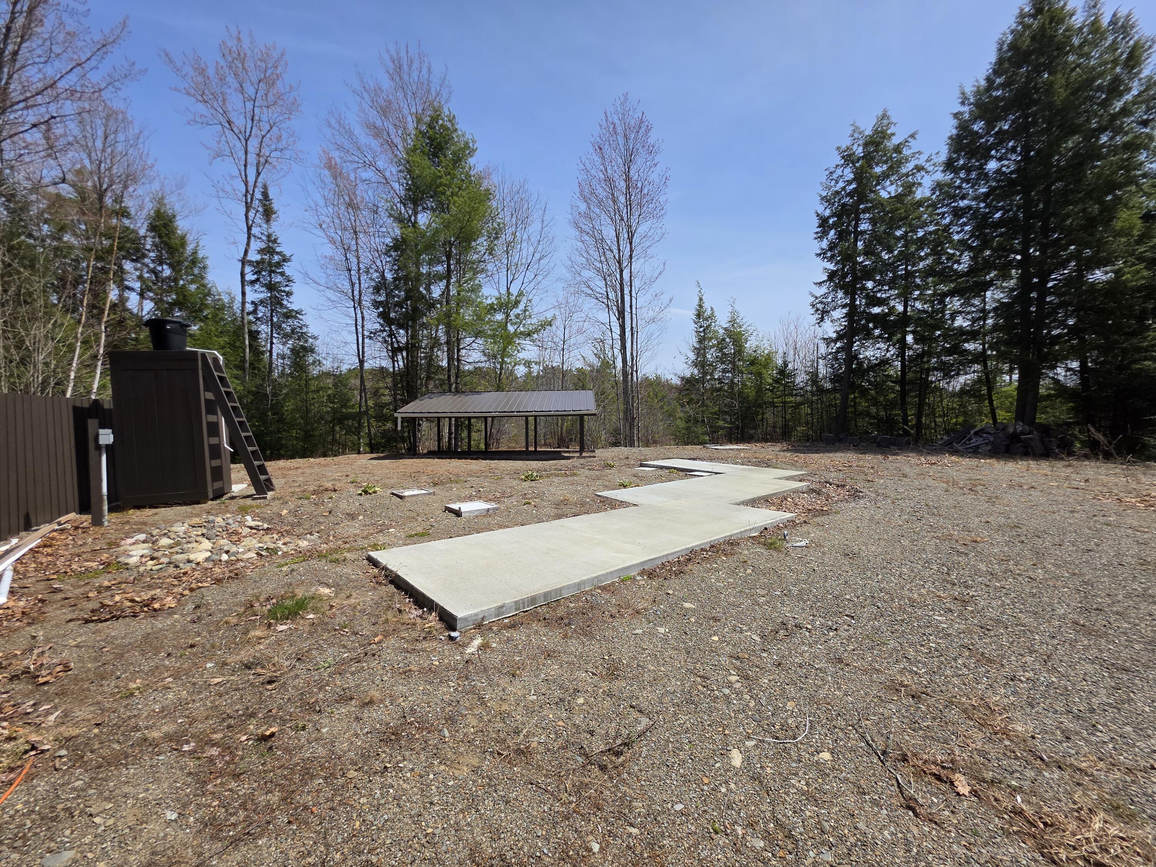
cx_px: 578
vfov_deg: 89.9
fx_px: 434
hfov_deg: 106.2
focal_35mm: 13
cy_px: 434
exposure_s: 1/2371
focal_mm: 2.2
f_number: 1.9
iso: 40
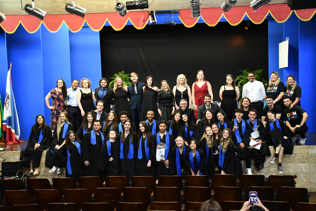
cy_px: 106
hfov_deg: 43.6
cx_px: 158
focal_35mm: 45
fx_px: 395
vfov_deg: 29.9
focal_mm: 30
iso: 5000
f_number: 4
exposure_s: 1/60
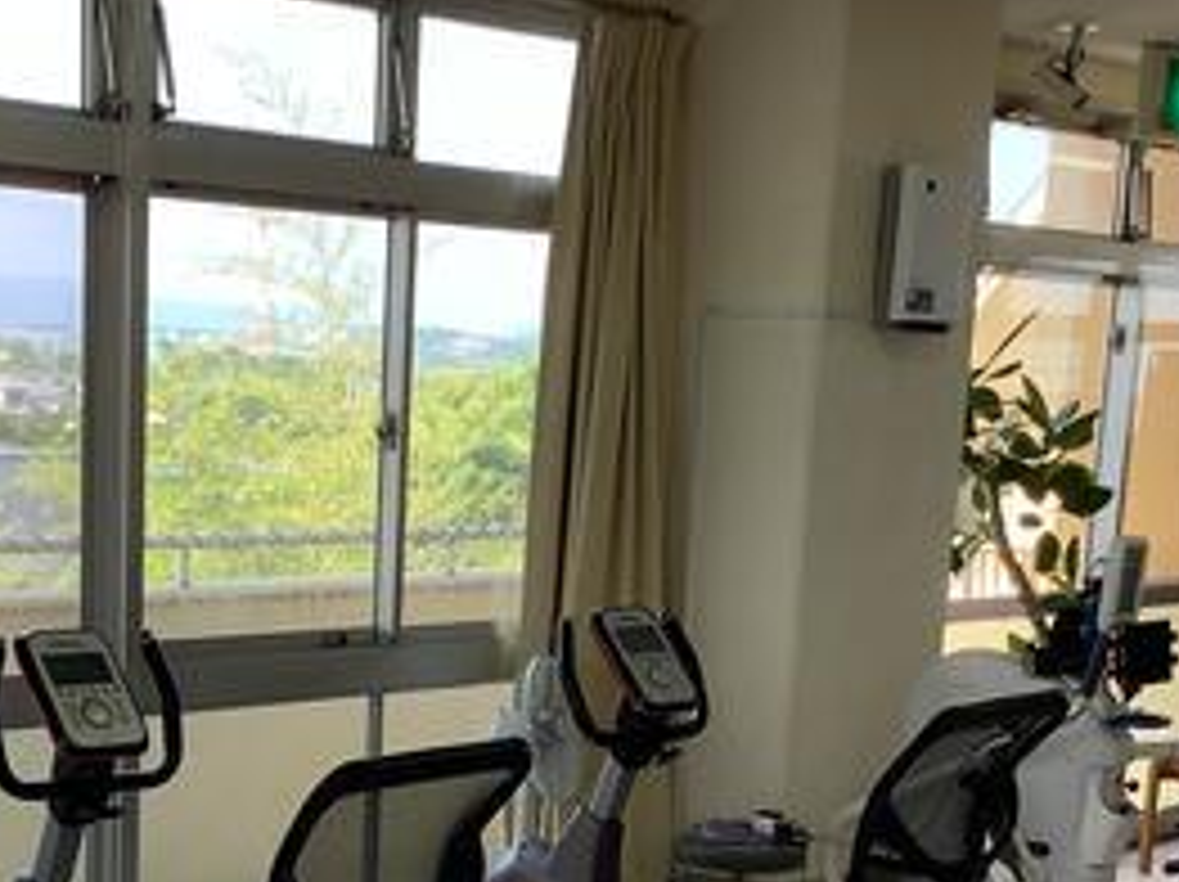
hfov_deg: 27.1
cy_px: 900
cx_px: 328
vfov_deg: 20.0
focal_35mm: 71
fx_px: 2416
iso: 40
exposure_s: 1/120
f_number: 2.4
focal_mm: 3.3
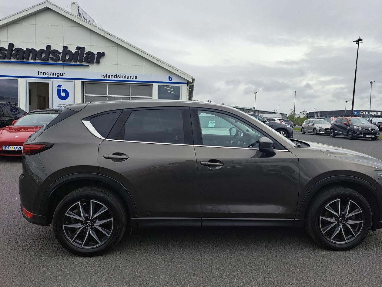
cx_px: 206
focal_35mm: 26
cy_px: 141
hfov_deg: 67.2
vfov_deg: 53.1
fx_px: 287
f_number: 1.8
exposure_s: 1/1443
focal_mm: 5.23
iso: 50
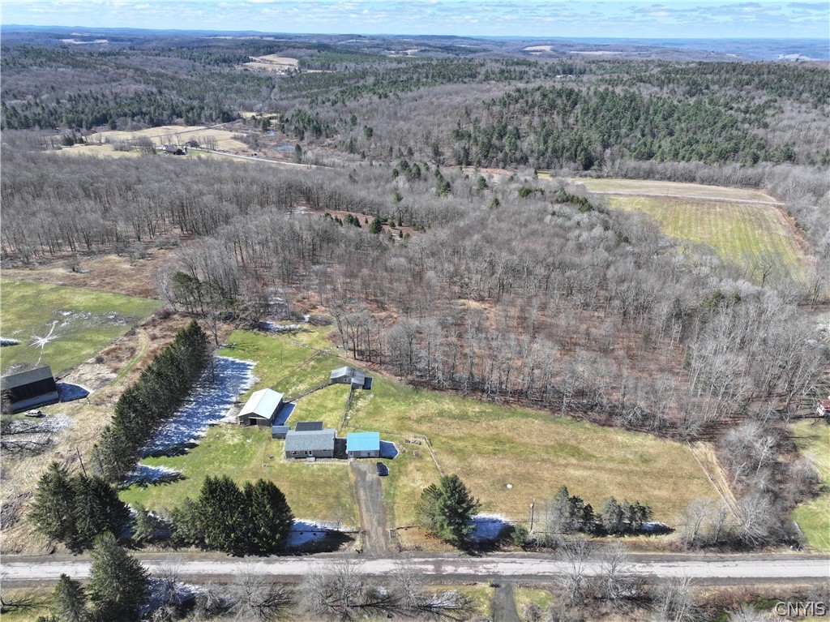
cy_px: 311
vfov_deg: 56.8
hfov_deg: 71.6
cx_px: 415
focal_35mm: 24
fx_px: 575
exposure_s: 1/1250
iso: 140
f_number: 2.8
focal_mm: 12.3
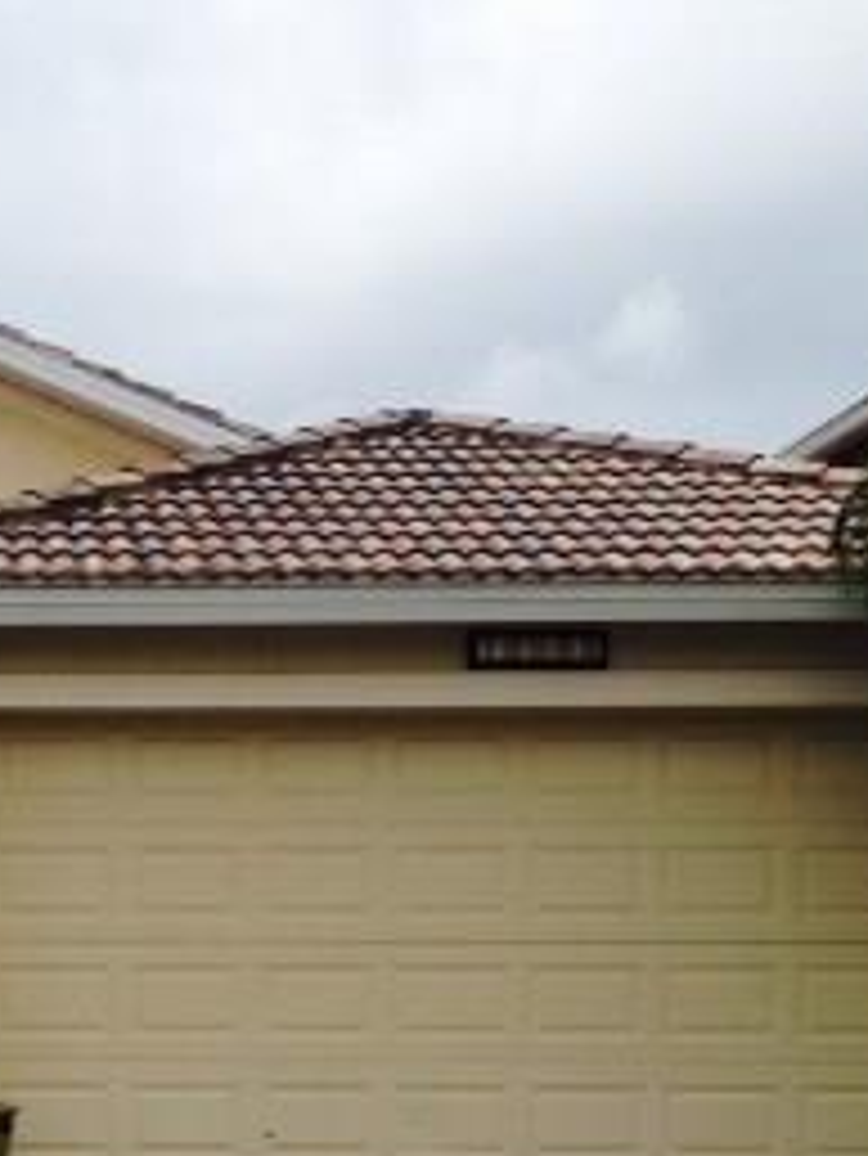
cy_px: 922
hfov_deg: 16.4
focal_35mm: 87
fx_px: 2906
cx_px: -144
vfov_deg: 22.2
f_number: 2.4
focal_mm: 4.28
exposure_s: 1/1672
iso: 50
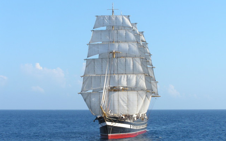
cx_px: 113
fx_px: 690
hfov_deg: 18.6
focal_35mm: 112
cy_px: 72
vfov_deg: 11.7
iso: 50
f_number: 6.3
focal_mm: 17.5
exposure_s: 1/250
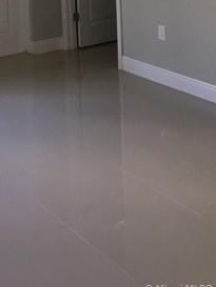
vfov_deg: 26.0
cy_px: -40
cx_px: 0
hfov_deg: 20.9
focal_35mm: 68
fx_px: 565
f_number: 2.2
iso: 50
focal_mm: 4.15
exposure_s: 1/30
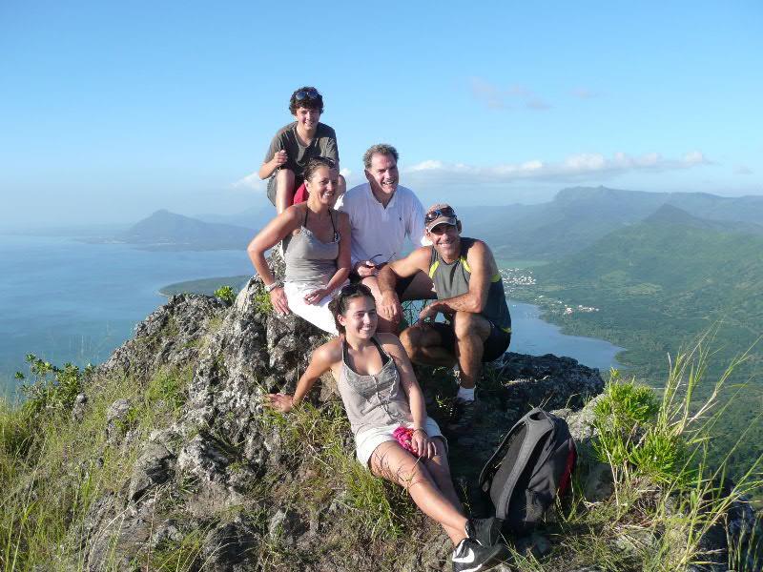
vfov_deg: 44.2
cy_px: 286
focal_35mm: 32
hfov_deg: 56.8
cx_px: 382
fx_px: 705
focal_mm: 5.2
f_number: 3.5
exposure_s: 1/640
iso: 100
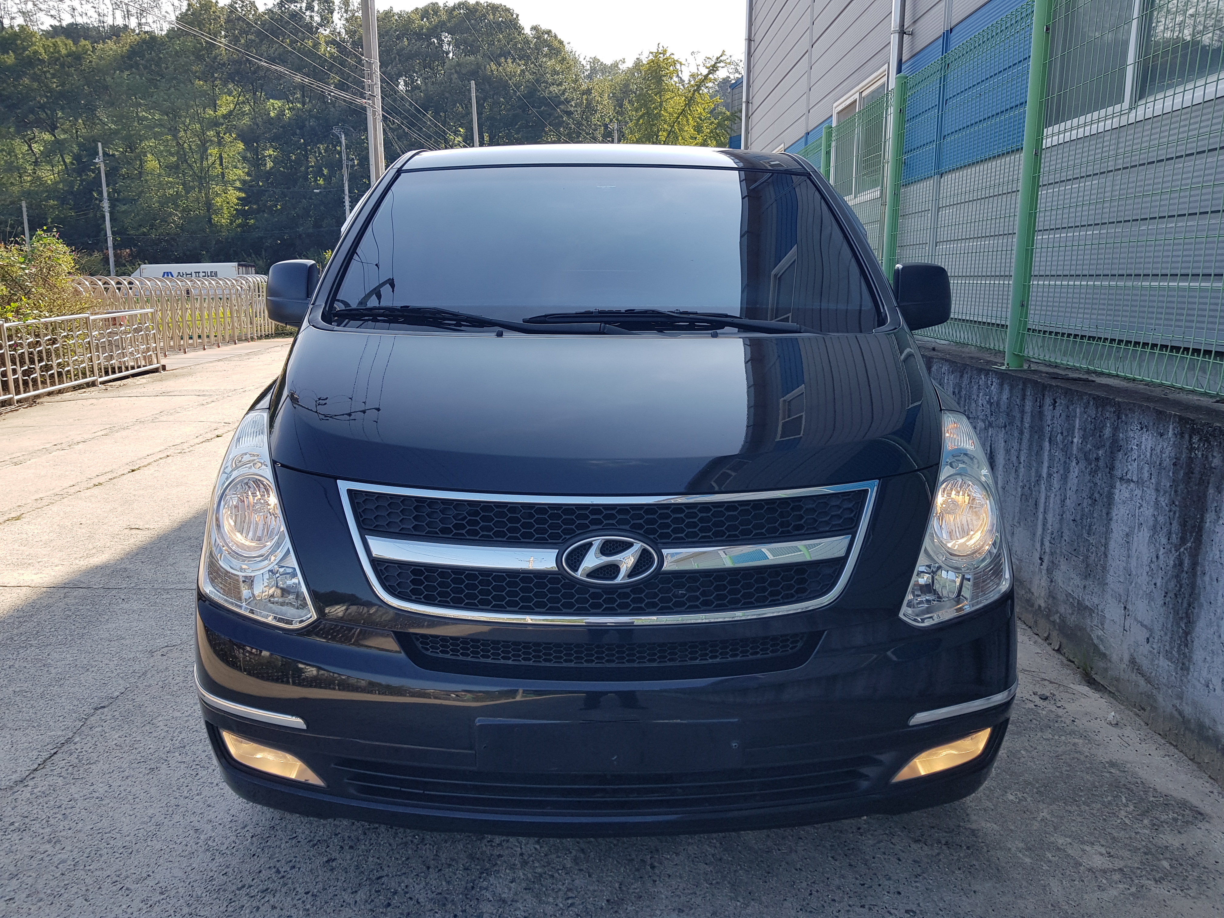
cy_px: 459
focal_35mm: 26
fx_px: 919
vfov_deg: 53.1
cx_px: 612
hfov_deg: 67.3
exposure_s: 1/800
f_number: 1.7
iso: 40
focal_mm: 4.3
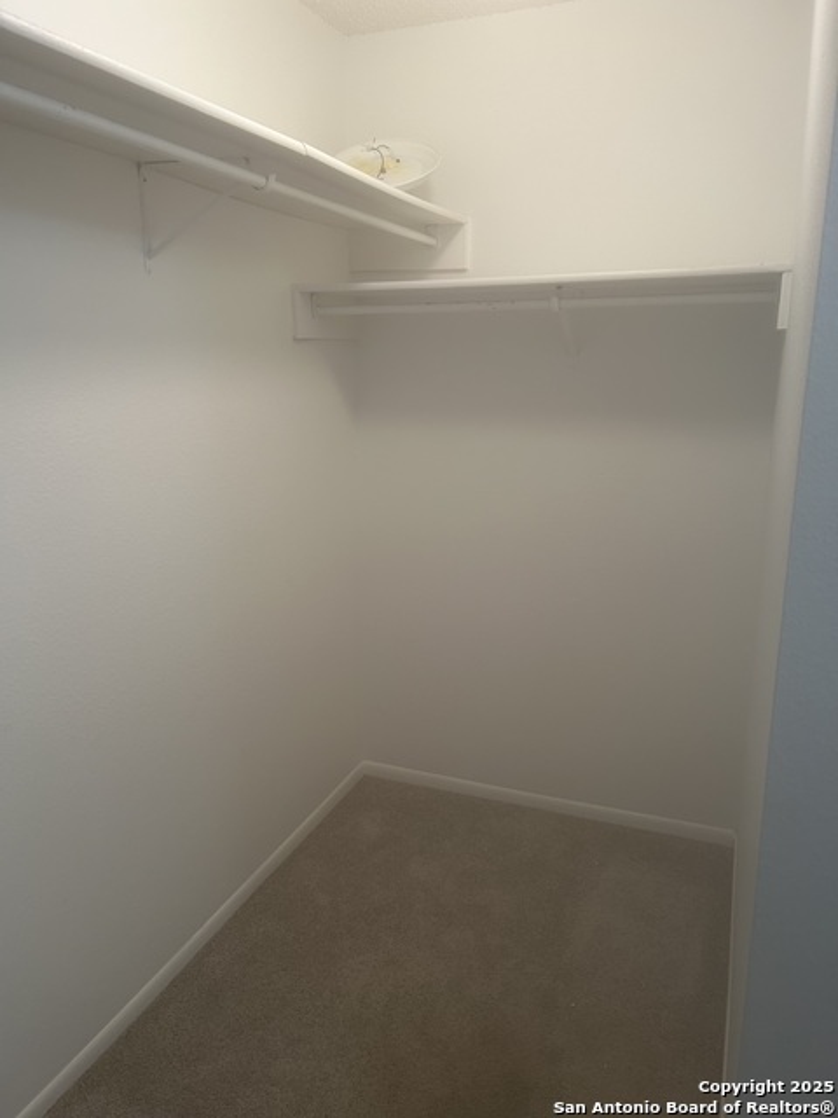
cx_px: 419
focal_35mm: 26
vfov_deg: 67.3
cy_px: 559
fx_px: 839
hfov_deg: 53.1
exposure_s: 1/60
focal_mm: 5.7
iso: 100
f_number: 1.5
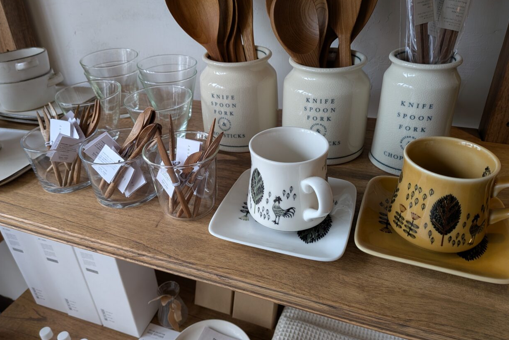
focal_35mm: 26
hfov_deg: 69.4
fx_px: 368
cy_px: 168
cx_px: 249
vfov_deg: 49.5
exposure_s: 1/120
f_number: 1.7
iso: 28
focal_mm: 4.53
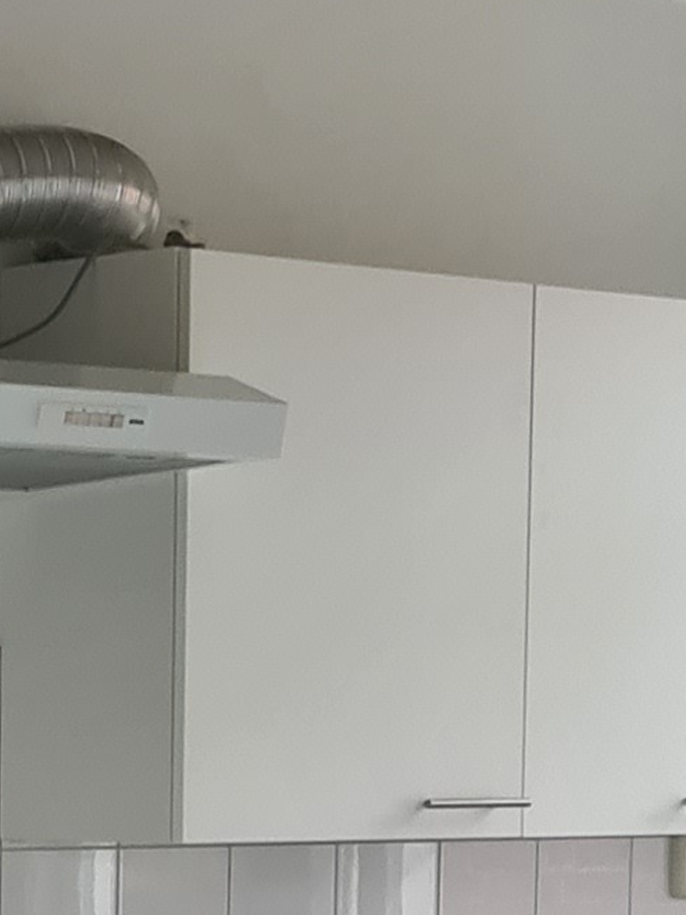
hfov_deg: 9.2
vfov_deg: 12.1
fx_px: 4203
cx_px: -108
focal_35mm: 159
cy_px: 1204
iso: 125
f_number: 1.8
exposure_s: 1/50
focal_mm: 5.4
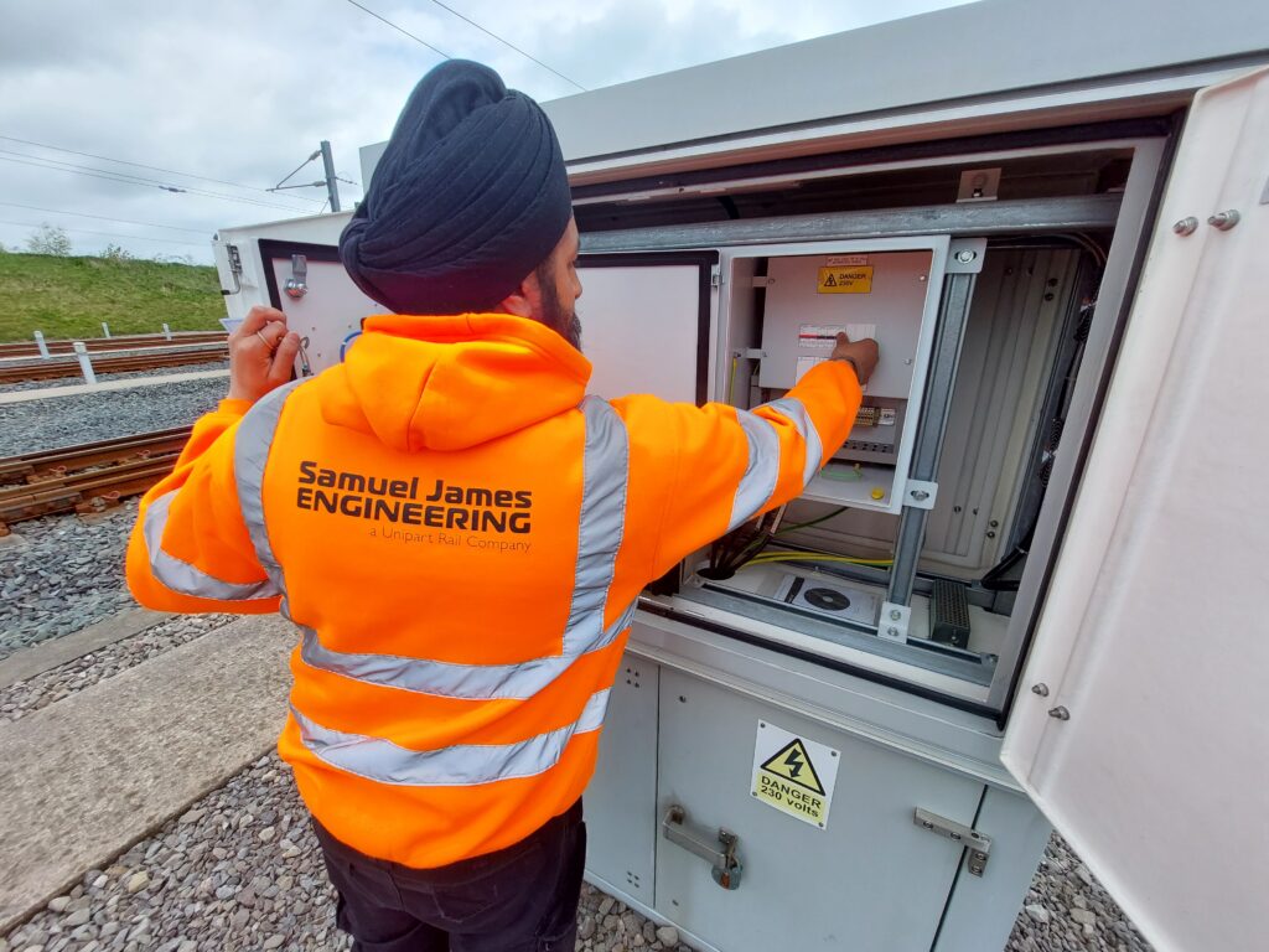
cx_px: 634
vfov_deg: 89.9
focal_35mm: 13
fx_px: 477
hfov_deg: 106.2
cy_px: 476
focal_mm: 1.74
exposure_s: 1/748
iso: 50
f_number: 2.2
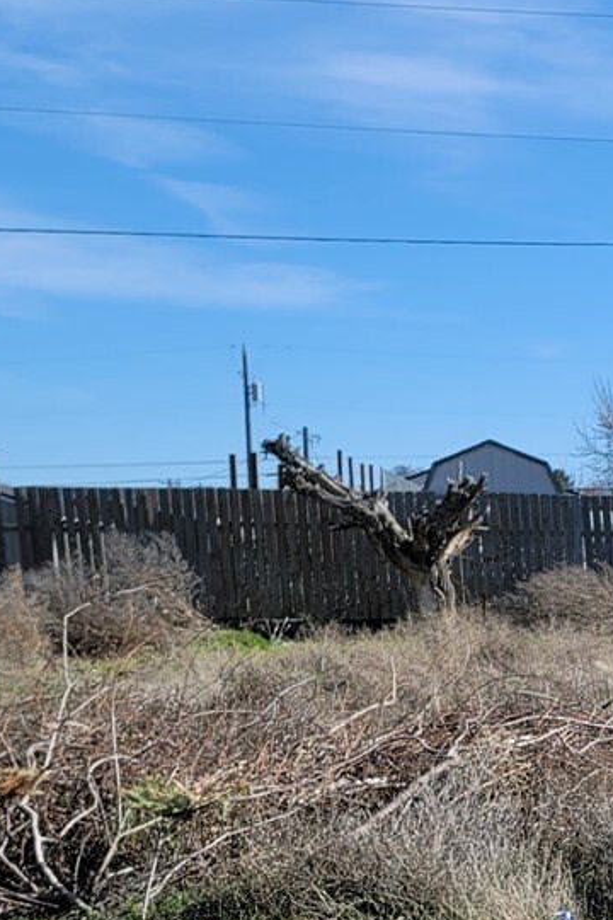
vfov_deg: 25.8
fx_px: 1967
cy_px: 739
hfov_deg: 15.0
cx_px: 1153
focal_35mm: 77
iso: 20
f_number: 1.8
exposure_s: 1/960
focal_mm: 7
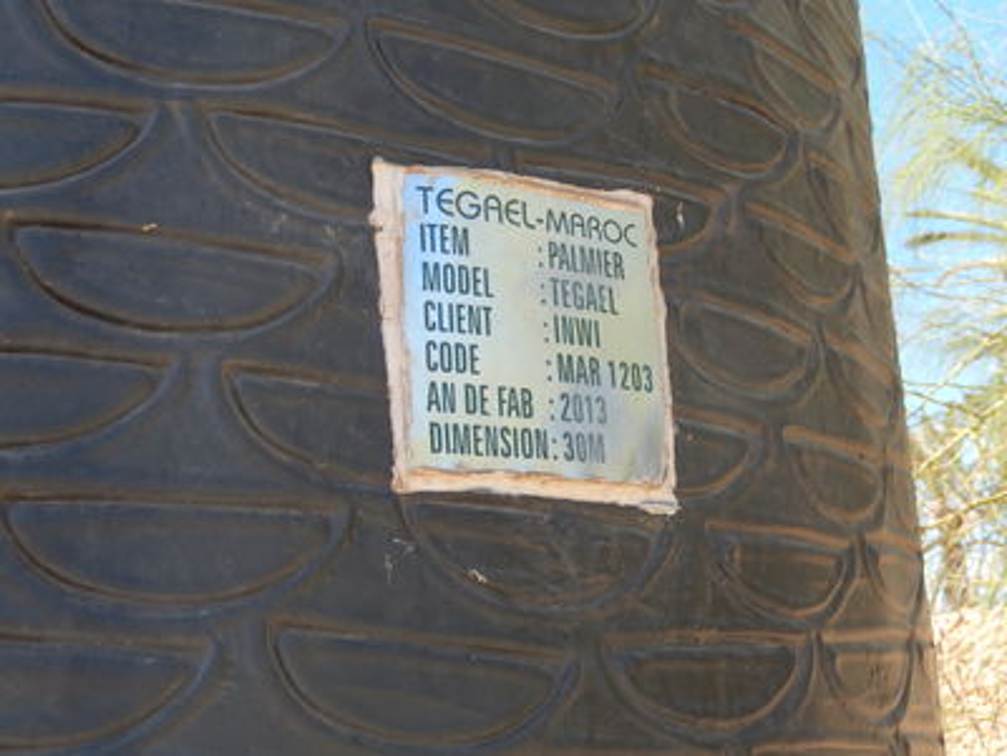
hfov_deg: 37.5
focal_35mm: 51
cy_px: 378
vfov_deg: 28.6
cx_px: 504
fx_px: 1484
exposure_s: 1/200
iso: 125
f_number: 4.5
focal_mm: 9.2
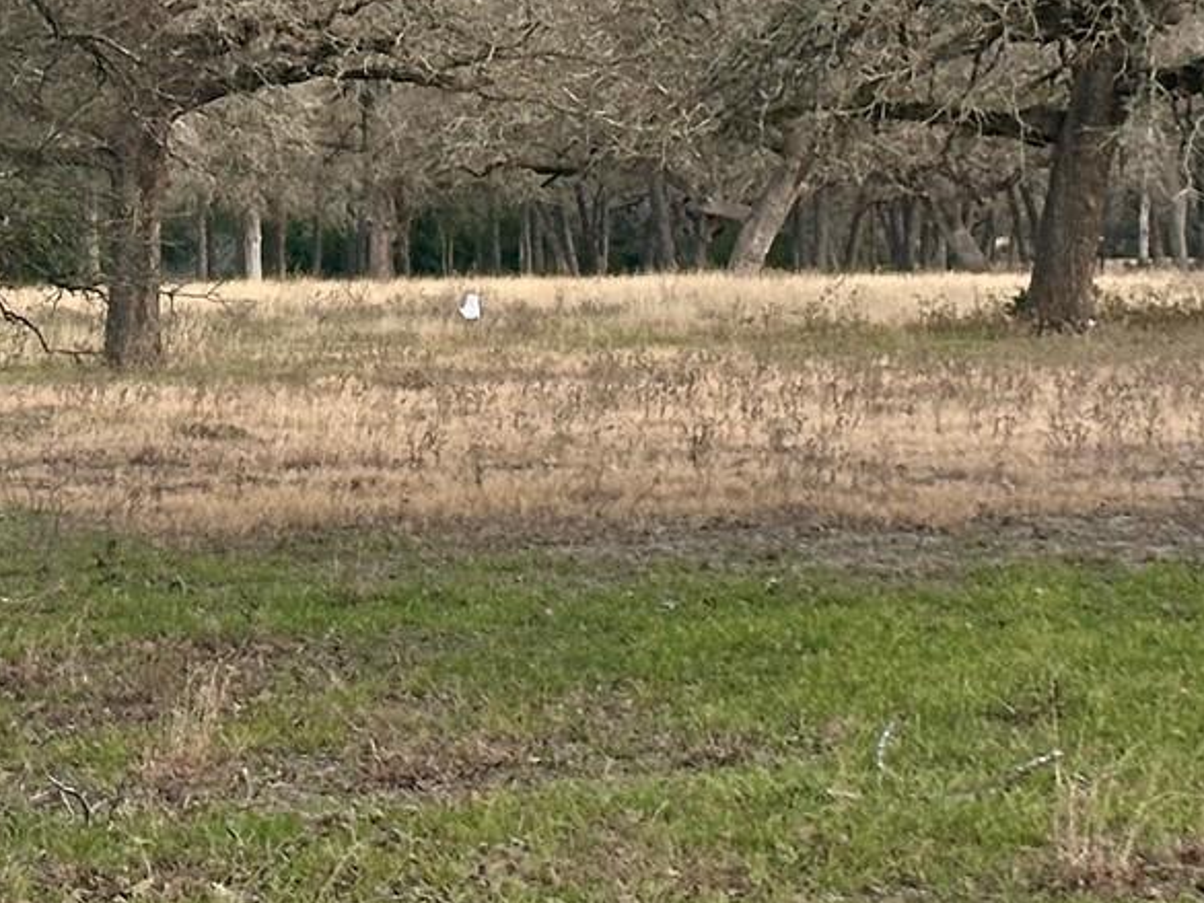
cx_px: 191
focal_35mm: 168
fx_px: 5845
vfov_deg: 8.7
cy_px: -208
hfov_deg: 11.7
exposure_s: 1/121
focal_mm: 6.86
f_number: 1.78
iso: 50
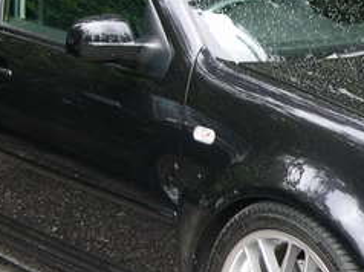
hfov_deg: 15.2
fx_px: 1345
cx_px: 332
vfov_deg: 11.6
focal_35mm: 128
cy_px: 160
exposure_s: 1/152
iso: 100
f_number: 2.8
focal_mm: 8
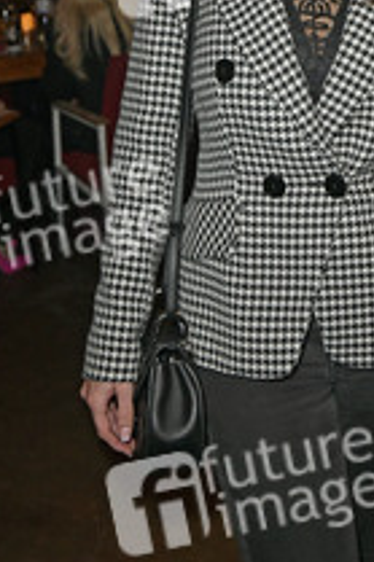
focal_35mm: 65
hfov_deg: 20.5
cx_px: 323
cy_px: 89
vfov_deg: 30.0
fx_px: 1015
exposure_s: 1/250
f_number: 6.3
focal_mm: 34
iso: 2000
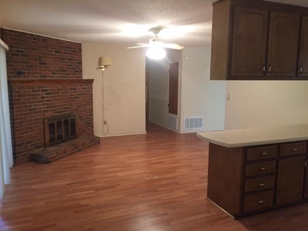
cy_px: 116
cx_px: 154
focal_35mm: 29
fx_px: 258
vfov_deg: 48.2
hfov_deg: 61.7
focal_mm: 4.15
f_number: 2.2
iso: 200
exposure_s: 1/30
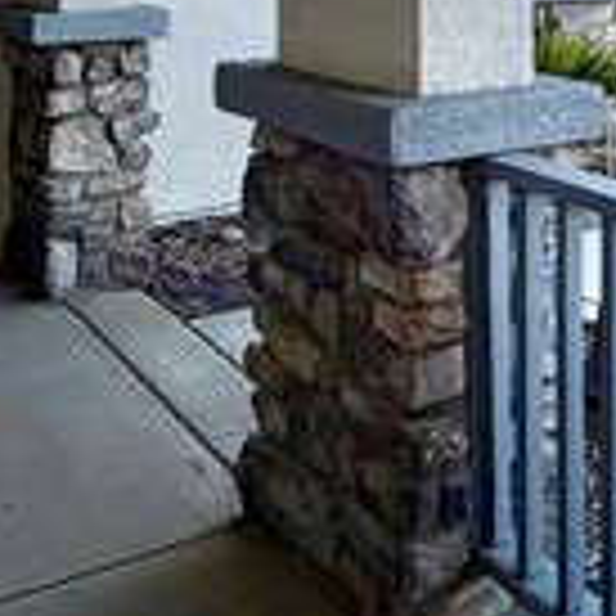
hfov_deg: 26.6
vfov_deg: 27.0
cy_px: -72
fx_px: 1168
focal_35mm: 58
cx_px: 715
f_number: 2.2
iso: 40
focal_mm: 2.22
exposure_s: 1/709
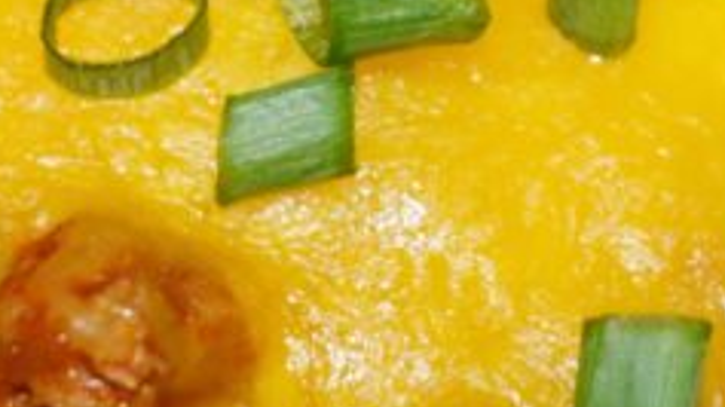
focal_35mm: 203
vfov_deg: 5.9
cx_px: 385
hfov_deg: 10.6
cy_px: -242
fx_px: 3900
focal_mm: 34
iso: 110
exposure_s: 1/60
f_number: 4.5
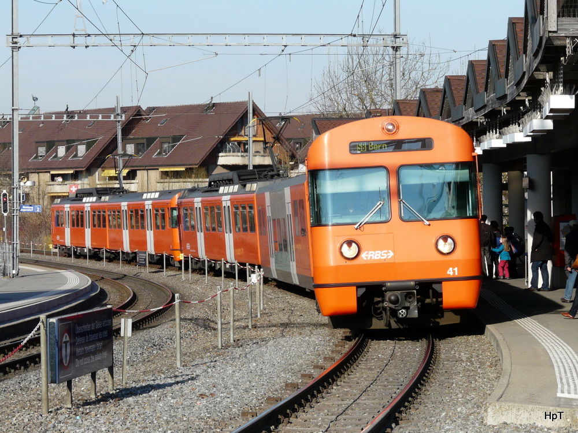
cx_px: 289
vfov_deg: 12.0
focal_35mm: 123
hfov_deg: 16.0
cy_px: 216
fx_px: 2054
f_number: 5.6
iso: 100
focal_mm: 20.2
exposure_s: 1/320
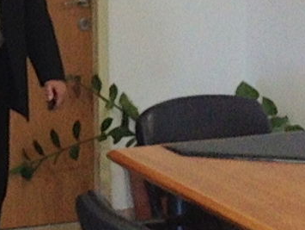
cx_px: -212
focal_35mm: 130
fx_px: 1147
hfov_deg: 13.8
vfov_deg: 11.4
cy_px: 41
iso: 250
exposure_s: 1/120
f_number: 2.4
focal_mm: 4.13
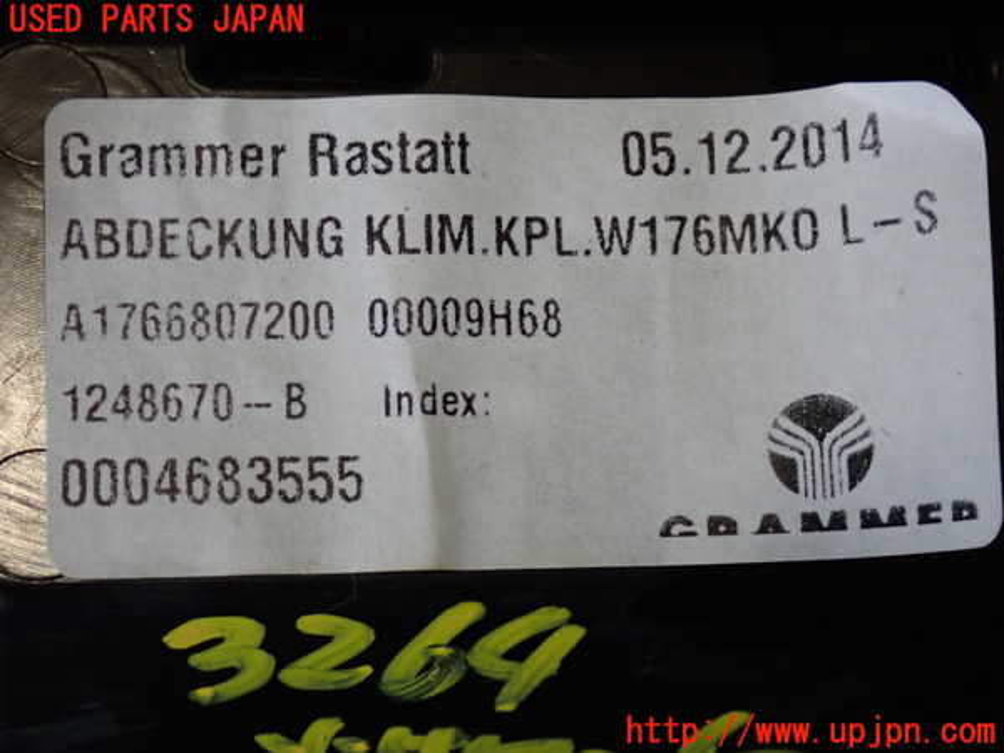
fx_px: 2552
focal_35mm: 88
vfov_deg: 16.8
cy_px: 376
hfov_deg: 22.3
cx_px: 502
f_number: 4.5
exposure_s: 1/100
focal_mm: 15.66
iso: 1000
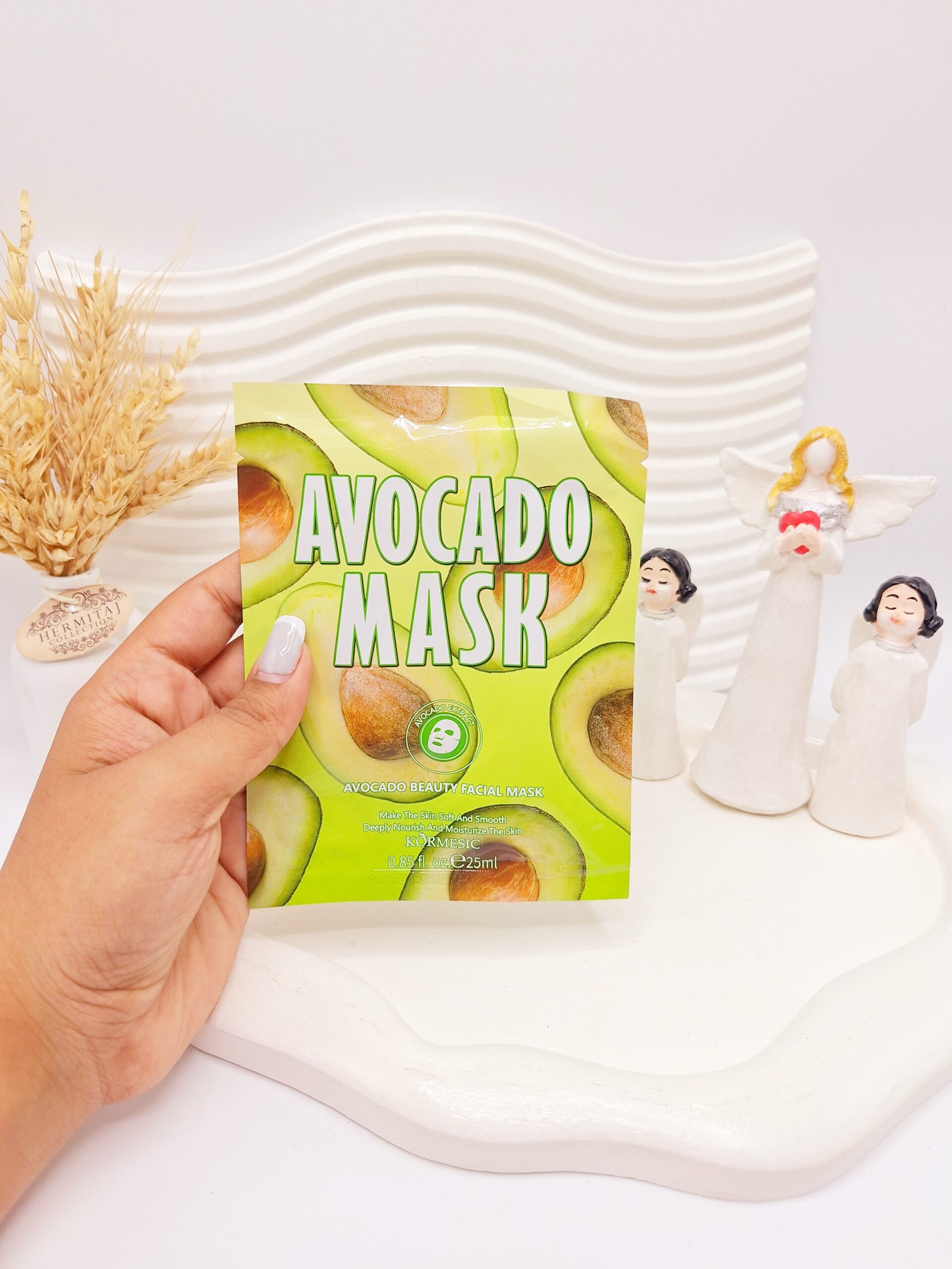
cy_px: 634
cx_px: 476
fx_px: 843
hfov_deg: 58.9
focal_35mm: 23
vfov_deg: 73.9
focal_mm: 5.54
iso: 40
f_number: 1.8
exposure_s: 1/455
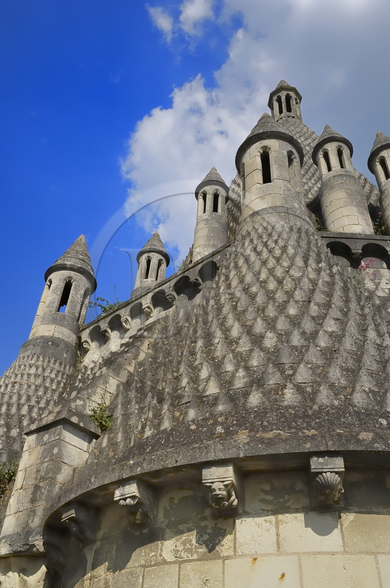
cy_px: 294
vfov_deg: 57.3
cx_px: 195
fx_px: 538
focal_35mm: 33
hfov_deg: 39.9
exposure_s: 1/160
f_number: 10
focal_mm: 22
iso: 100
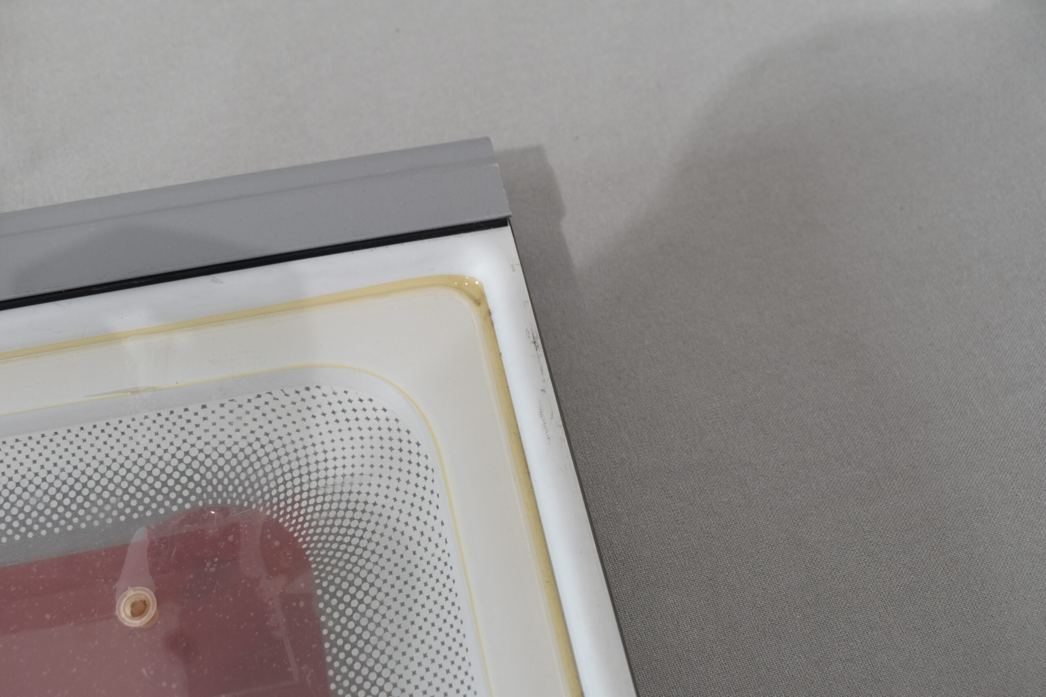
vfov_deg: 36.9
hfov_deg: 53.1
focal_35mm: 36
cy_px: 348
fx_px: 1046
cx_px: 523
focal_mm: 24
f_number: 8
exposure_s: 1/60
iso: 400
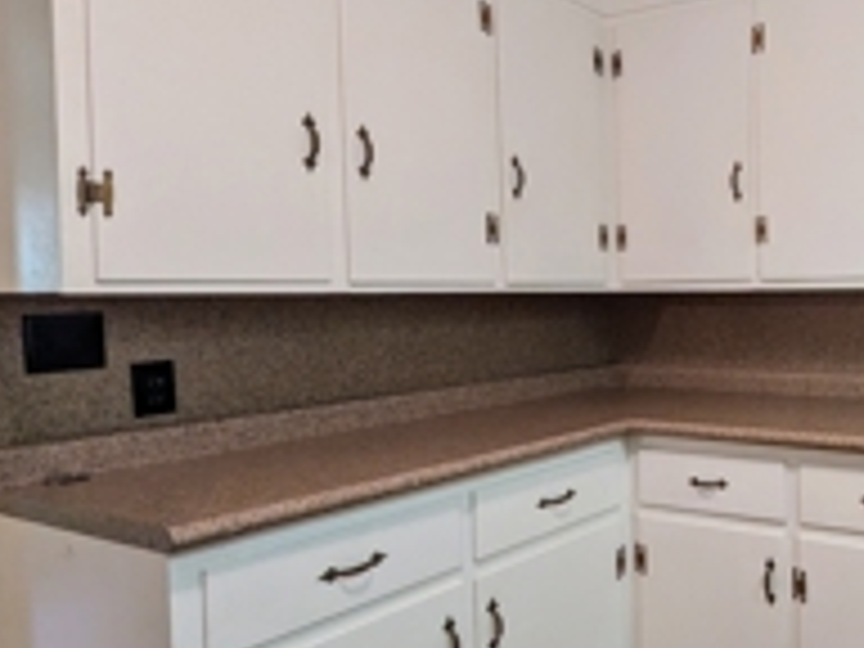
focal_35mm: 27
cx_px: 846
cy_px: 310
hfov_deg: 53.0
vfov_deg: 51.3
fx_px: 674
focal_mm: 1.95
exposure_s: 1/60
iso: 423
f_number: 2.2
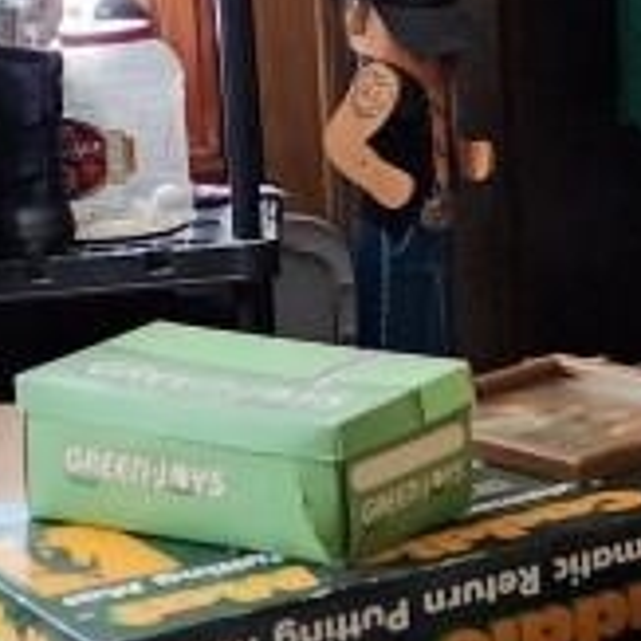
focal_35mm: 128
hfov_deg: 13.5
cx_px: 566
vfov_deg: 13.3
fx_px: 2682
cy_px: -94
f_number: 1.8
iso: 640
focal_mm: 6.4
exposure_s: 1/60
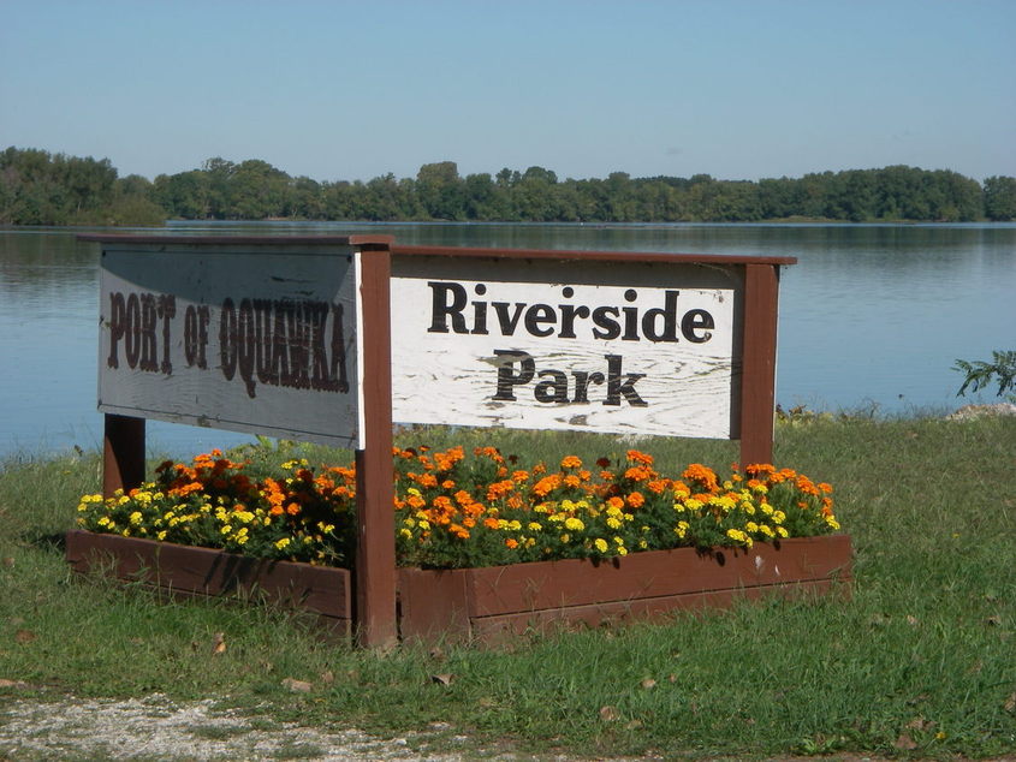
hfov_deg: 17.3
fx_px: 3346
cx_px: 508
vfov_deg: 13.0
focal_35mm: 114
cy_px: 381
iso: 64
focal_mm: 18.9
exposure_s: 1/200
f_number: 8
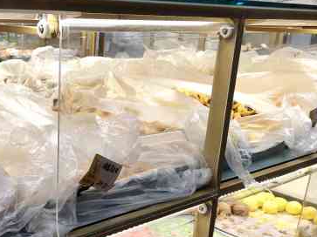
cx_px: 72
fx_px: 513
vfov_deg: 25.7
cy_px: 182
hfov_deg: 33.5
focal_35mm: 56
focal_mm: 4.27
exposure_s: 1/100
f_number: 1.8
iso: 70
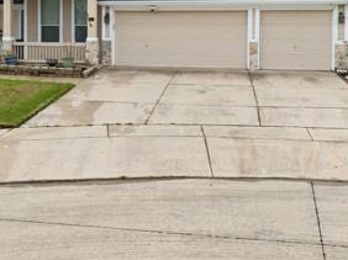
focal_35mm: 51
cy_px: 30
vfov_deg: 27.6
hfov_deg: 36.8
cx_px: 94
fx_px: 512
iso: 200
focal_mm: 12.29
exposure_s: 1/2000
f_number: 2.8
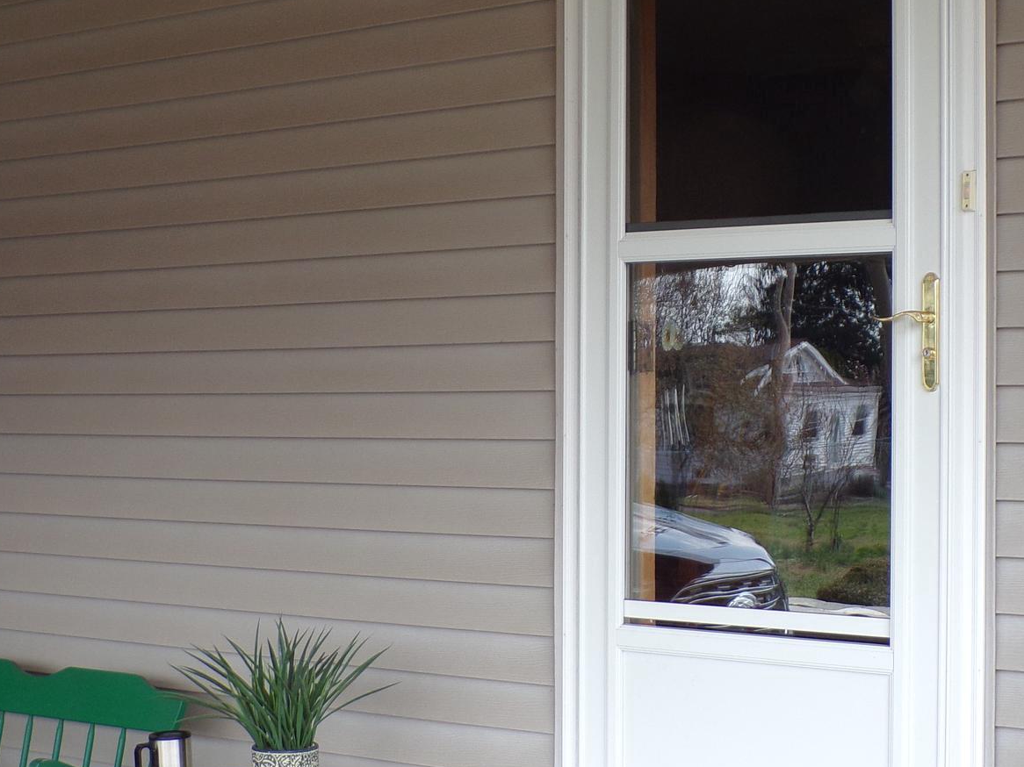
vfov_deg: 22.6
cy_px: 384
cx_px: 620
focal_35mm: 65
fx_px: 1922
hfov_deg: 29.7
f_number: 3.3
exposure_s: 1/200
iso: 80
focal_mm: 6.6
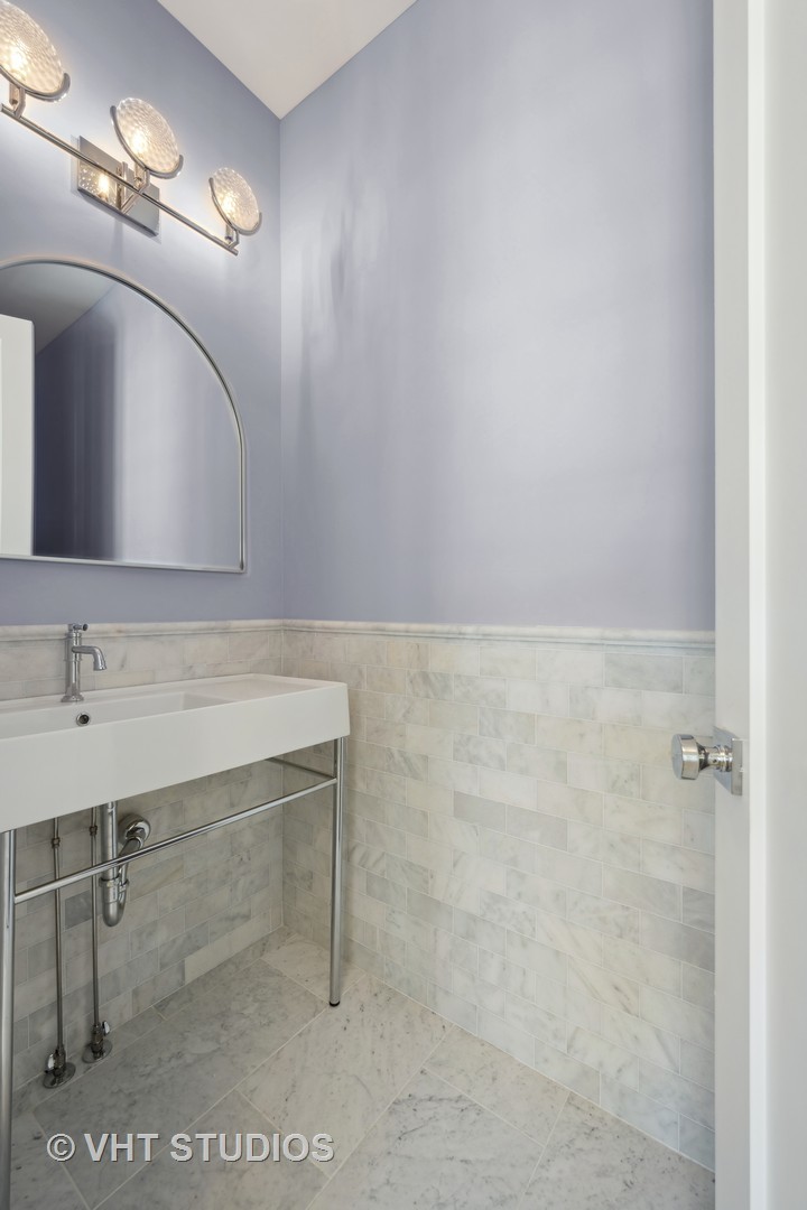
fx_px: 504
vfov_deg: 100.4
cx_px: 404
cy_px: 605
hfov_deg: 77.3
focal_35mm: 15
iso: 200
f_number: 9.5
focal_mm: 15
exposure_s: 1/8
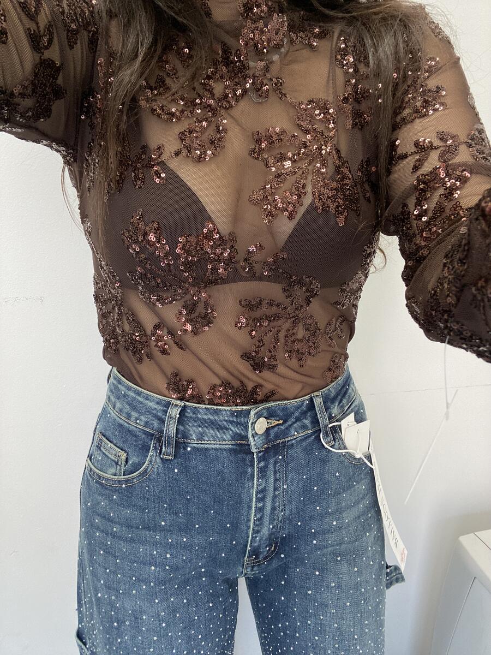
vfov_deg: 73.9
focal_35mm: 23
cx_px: 246
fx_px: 435
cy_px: 328
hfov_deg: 58.9
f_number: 2.2
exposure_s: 1/60
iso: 100
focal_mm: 2.71
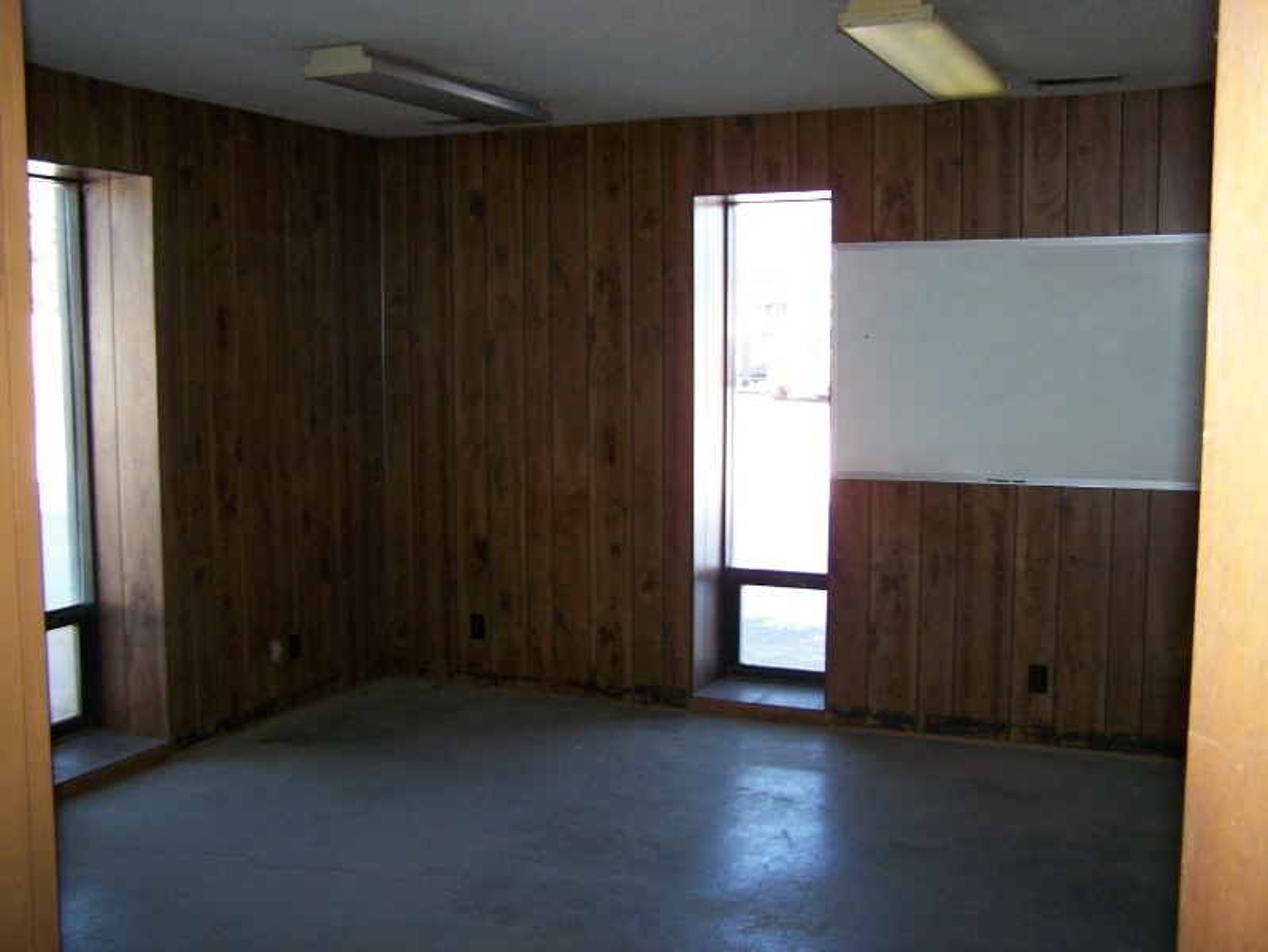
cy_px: 476
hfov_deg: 49.0
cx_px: 634
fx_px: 1393
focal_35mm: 38
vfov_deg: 37.7
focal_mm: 6.3
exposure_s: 1/60
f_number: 2.8
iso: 160
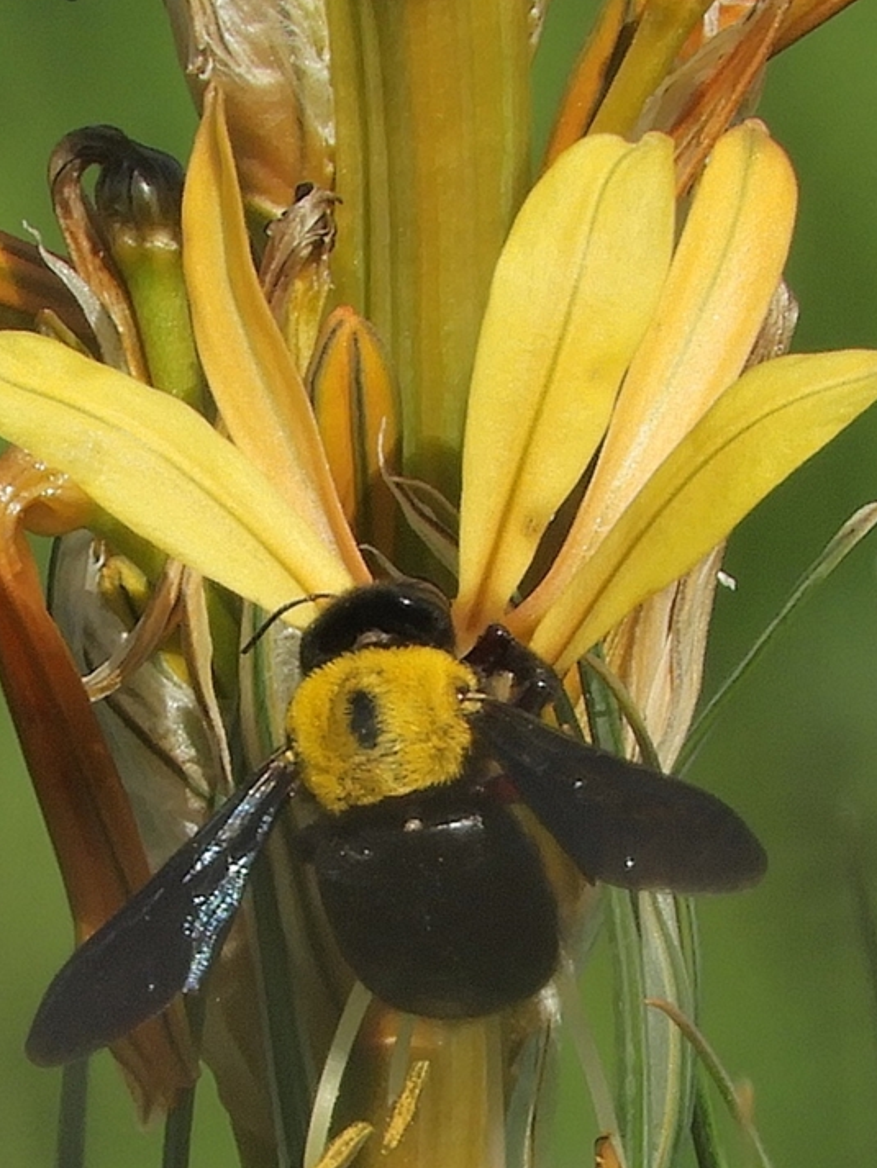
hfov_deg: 1.9
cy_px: 645
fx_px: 26678
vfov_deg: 2.5
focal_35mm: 790
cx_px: 434
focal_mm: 116.5
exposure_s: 1/500
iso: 100
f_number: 5.6
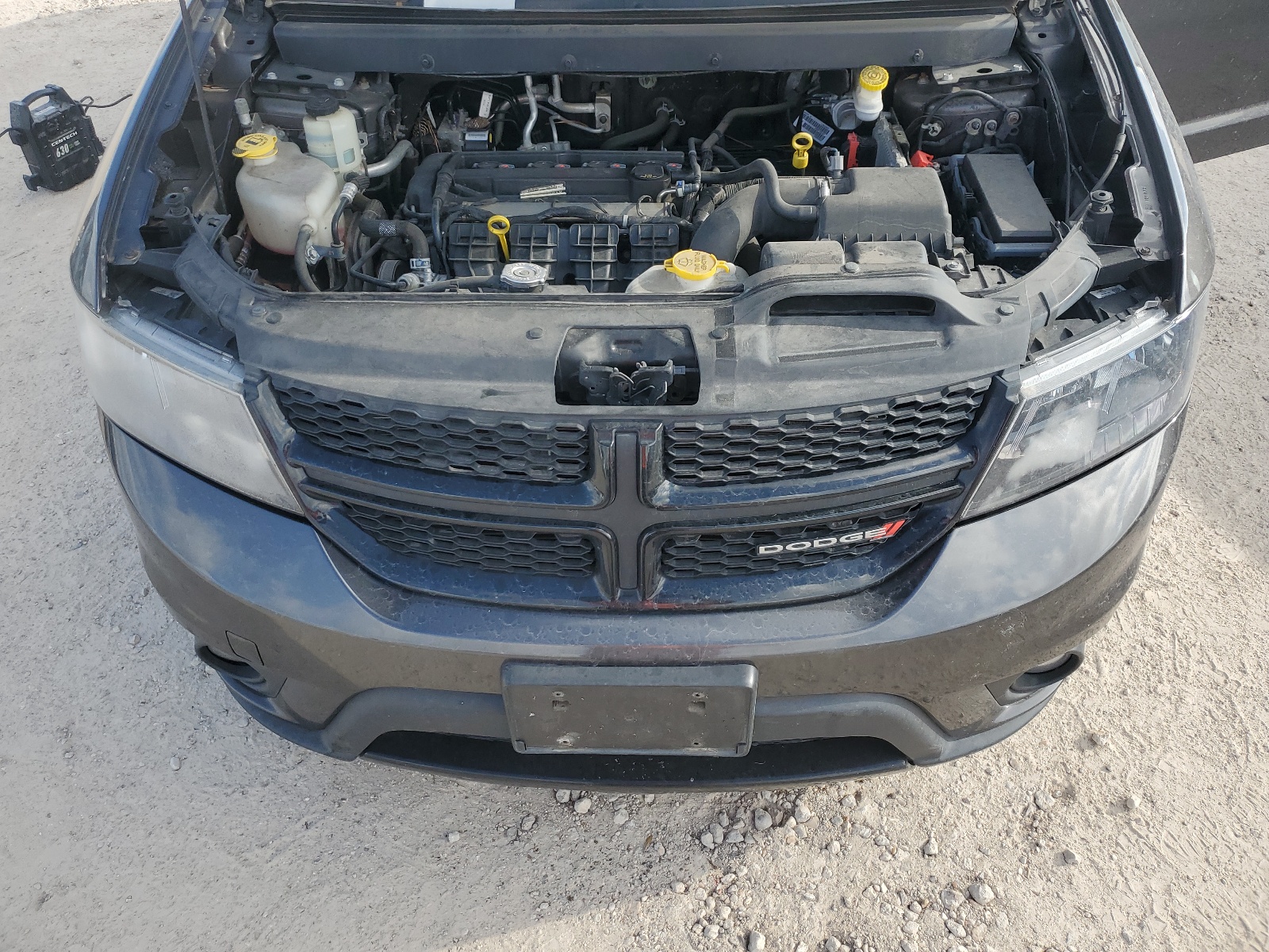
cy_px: 476
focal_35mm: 26
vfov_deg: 53.1
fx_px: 953
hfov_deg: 67.3
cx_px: 634
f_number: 1.5
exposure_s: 1/833
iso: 50
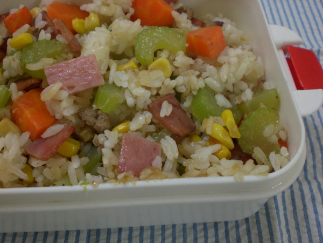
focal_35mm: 38
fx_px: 355
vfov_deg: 37.7
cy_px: 122
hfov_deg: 49.0
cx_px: 162
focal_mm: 6.3
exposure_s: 1/20
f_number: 3.1
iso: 200
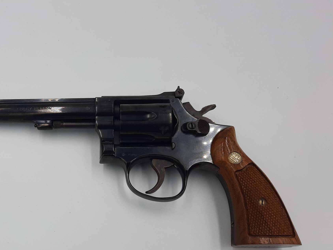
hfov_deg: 47.6
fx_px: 366
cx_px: 95
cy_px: 165
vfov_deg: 37.4
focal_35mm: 38
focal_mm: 4.6
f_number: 2
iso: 32
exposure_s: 1/243
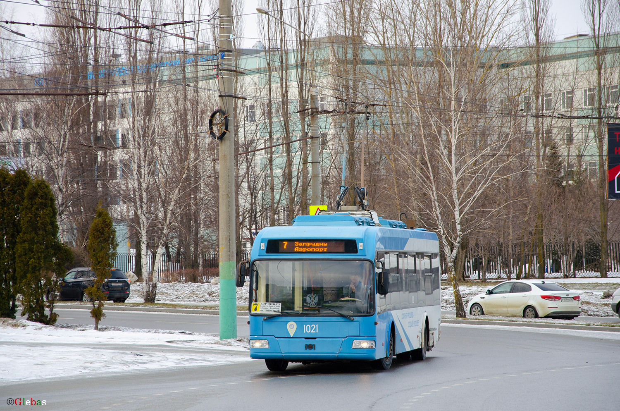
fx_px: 2707
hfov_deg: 13.1
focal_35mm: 158
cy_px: 206
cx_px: 310
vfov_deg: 8.7
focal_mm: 105
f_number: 5.6
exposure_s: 1/320
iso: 250
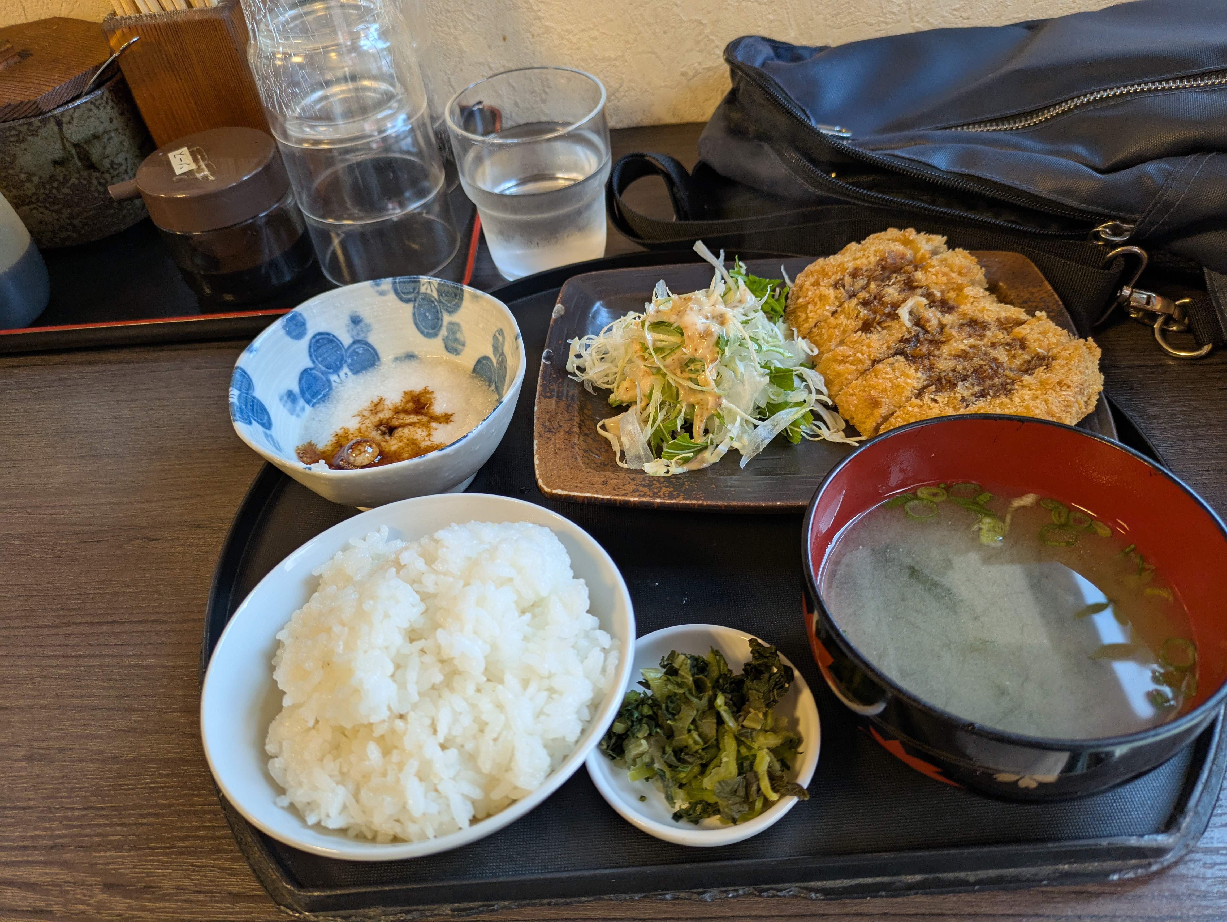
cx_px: 614
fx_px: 887
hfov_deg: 69.4
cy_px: 461
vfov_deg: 54.9
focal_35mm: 25
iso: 194
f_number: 1.89
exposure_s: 1/120
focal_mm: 5.43
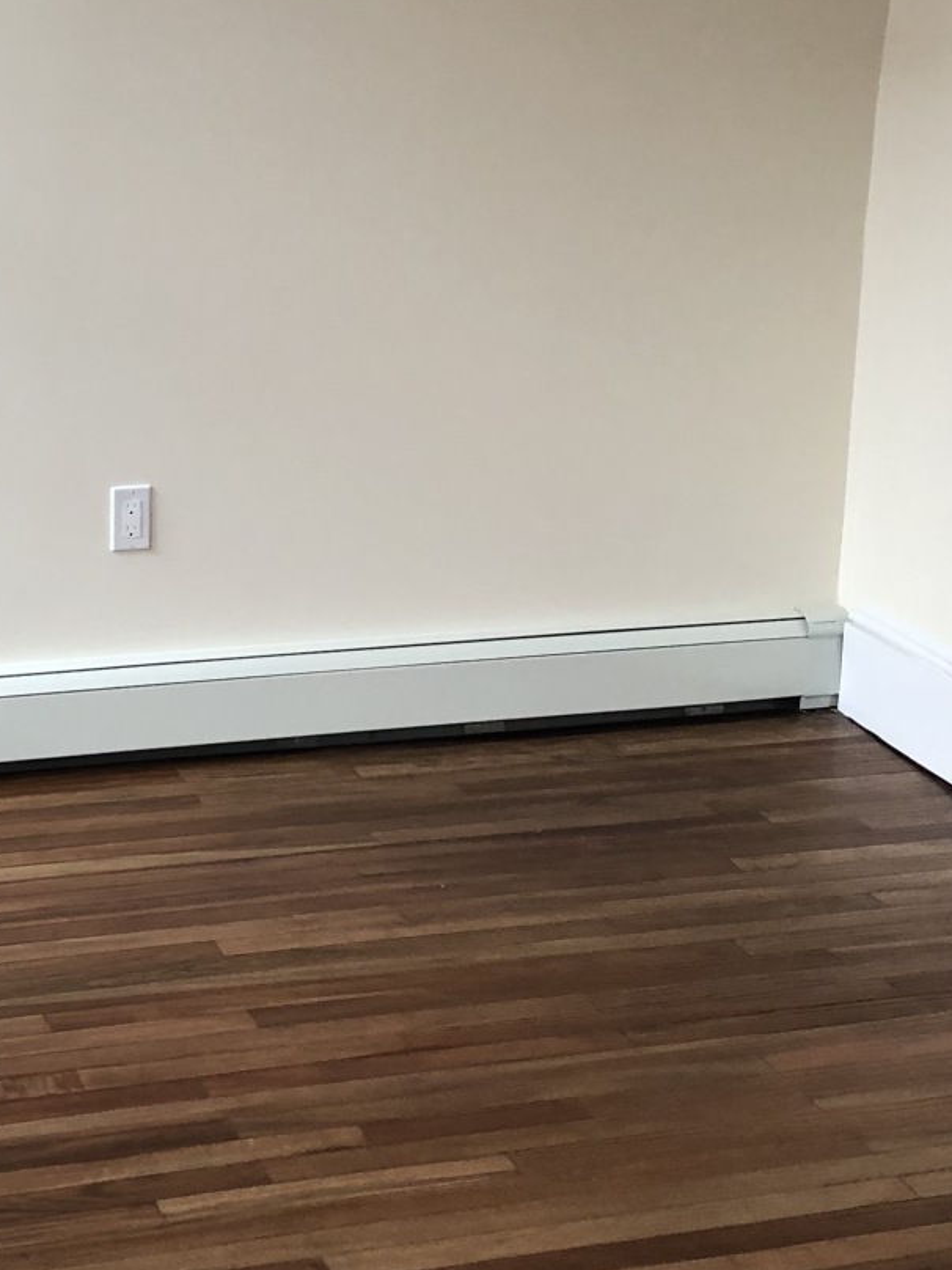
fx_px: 2567
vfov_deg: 27.7
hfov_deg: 20.9
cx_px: 273
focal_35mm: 70
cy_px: 471
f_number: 1.8
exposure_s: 1/15
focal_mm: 4
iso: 40
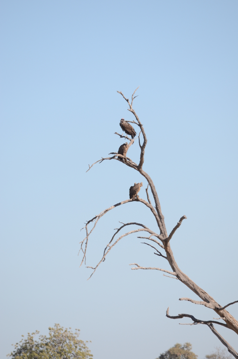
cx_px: 119
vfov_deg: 4.9
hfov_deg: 3.3
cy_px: 180
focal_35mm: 420
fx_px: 4183
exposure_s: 1/640
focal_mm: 280
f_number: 6.3
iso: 200
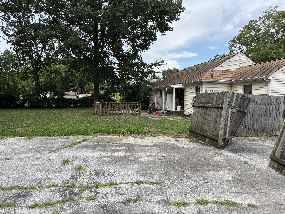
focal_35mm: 24
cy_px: 107
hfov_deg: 71.6
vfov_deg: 56.8
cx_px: 142
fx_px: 198
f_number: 1.78
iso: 80
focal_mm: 6.86
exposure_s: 1/1019
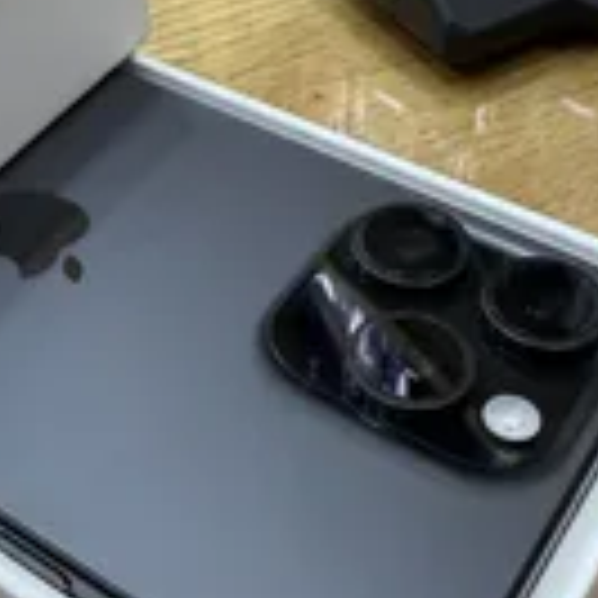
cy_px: 180
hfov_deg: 26.6
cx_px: 153
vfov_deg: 26.7
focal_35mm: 64
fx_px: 1251
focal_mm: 2.22
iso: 100
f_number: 2.2
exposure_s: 1/121
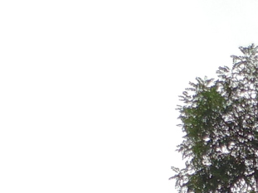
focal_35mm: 136
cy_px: 550
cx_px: 474
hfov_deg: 13.0
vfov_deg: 9.1
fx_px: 1013
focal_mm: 4
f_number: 3.1
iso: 80
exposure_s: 1/250
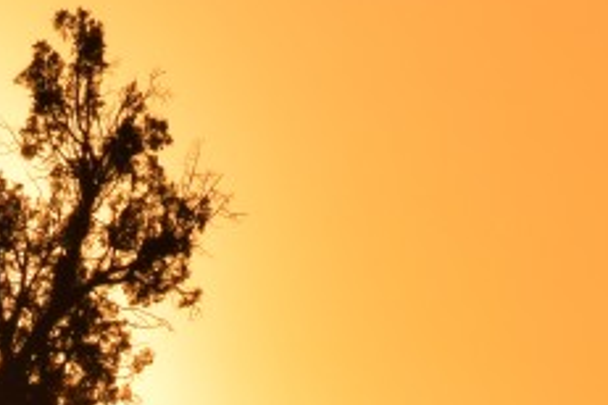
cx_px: -597
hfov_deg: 1.2
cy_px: 221
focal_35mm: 1751
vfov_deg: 0.8
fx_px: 29570
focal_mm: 200
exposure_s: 1/1250
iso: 200
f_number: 13
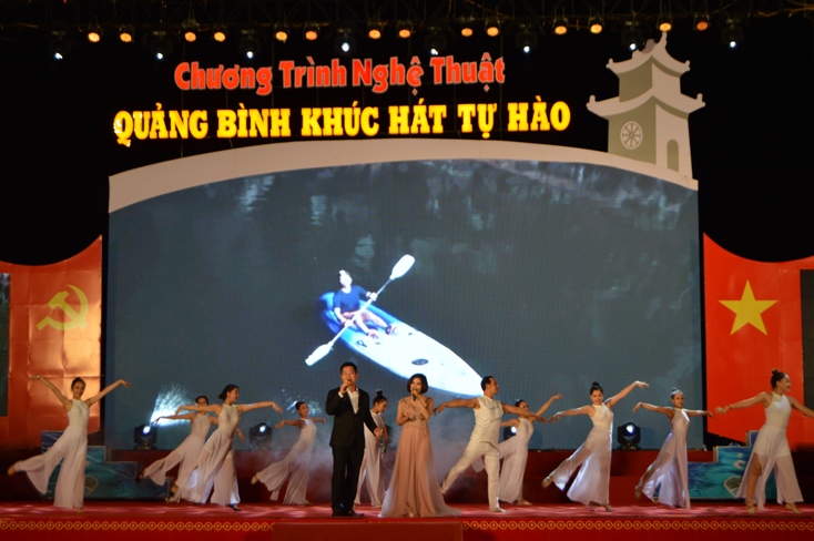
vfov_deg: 18.9
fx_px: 1627
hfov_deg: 28.1
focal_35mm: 72
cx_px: 407
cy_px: 270
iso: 400
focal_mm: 48
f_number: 5.6
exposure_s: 1/125
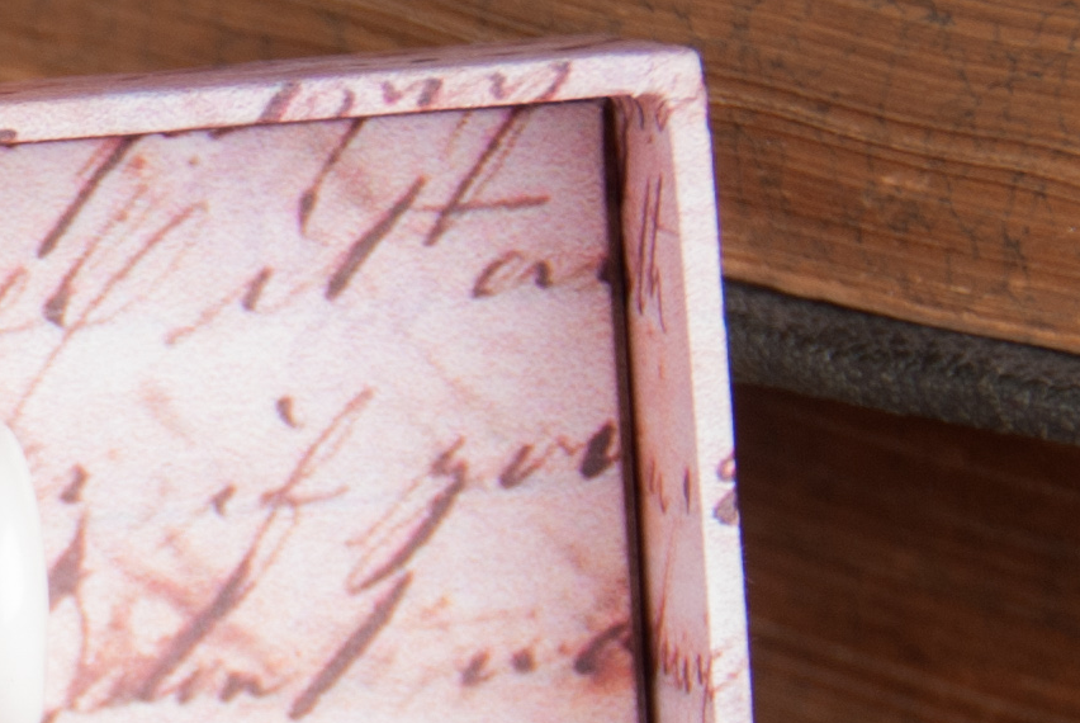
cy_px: 973
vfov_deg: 2.7
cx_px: -785
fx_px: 15354
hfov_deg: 4.0
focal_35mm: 511
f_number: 5.6
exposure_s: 1/200
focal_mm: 75
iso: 100
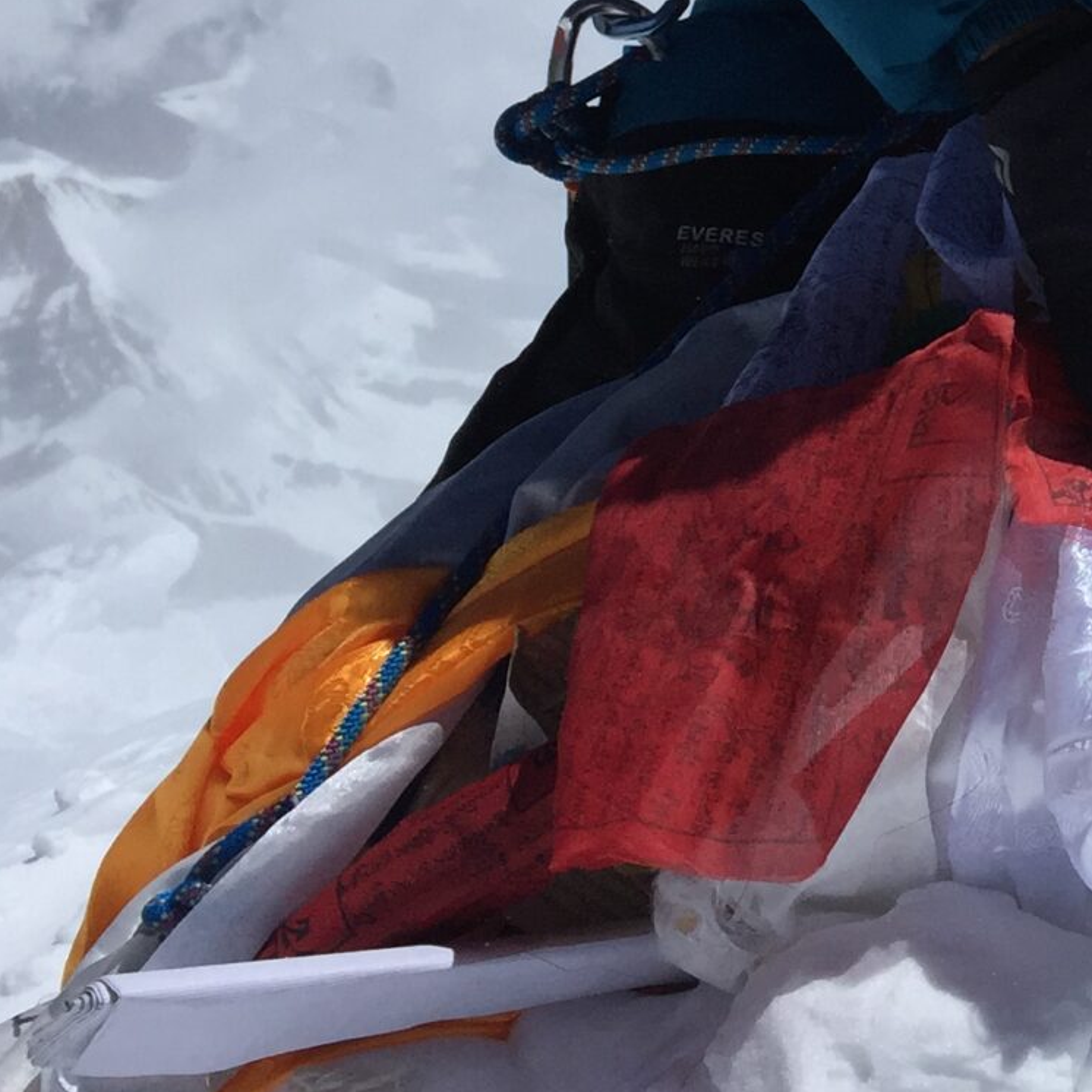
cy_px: -79
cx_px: 1656
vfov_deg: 19.0
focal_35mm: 88
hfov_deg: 17.6
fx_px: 3141
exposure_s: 1/9901
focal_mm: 4.15
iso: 32
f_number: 2.2
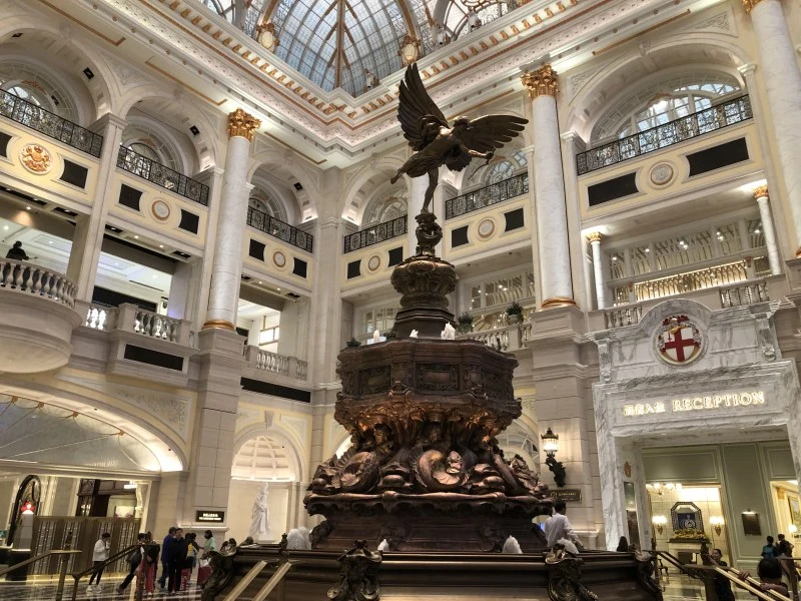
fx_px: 648
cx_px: 400
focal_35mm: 28
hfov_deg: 63.4
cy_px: 300
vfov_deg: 49.7
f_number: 1.8
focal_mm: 4
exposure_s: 1/17
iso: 40
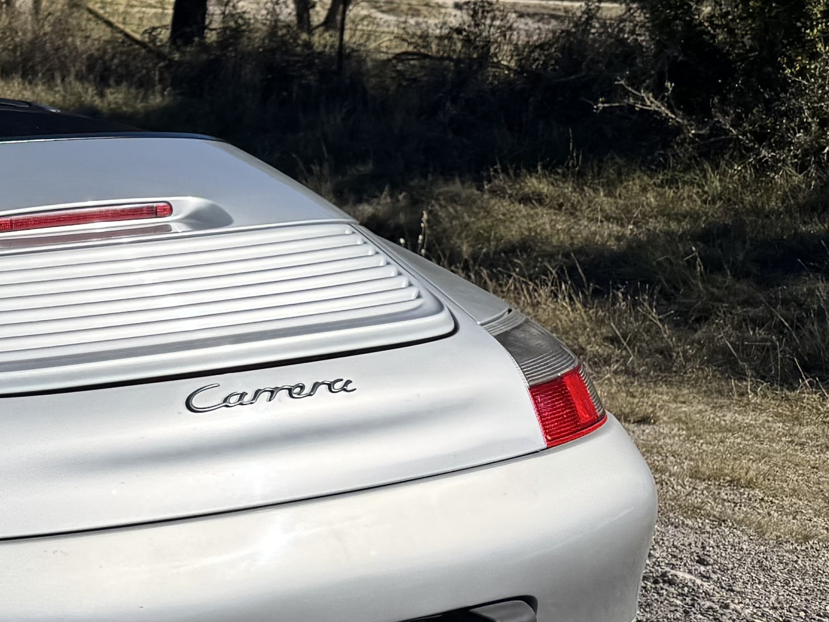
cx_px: -548
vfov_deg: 16.9
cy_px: 170
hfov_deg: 18.7
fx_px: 2084
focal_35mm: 87
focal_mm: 6.76
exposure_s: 1/4950
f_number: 1.78
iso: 80
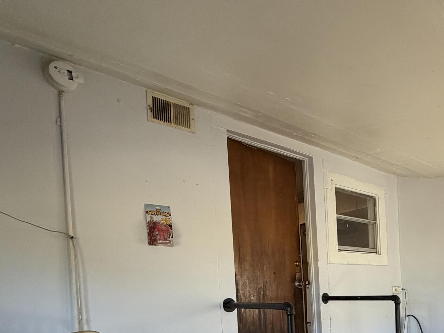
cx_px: 385
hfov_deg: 53.8
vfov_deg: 42.7
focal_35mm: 30
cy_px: 302
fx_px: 385
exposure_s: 1/121
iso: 200
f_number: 2.2
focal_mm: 2.22
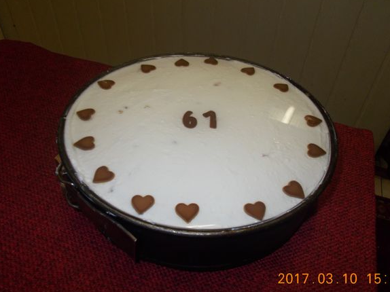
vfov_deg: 48.2
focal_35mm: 29
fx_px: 327
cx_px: 210
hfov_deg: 61.6
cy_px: 154
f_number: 3.2
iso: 200
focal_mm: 4.6
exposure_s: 1/25
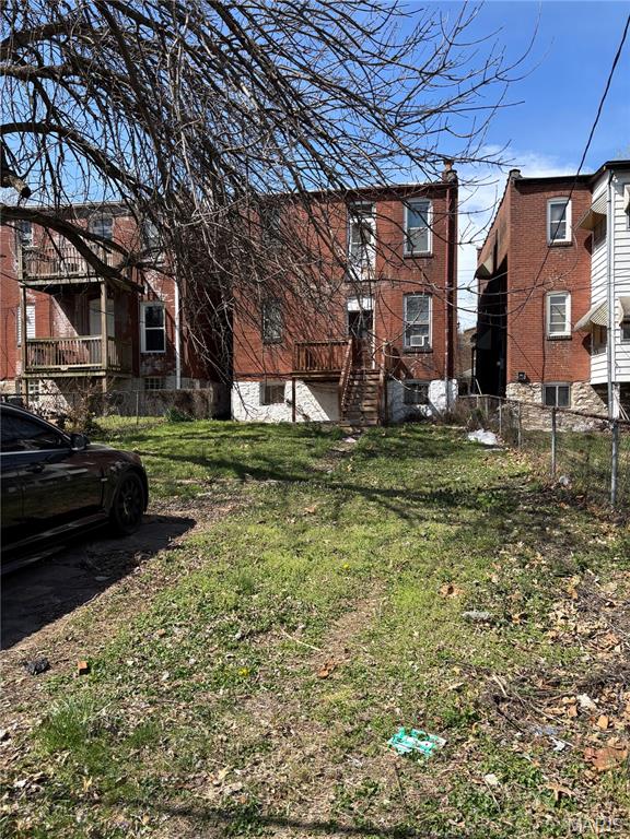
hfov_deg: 53.1
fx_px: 631
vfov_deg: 67.3
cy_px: 420
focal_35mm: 26
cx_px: 315
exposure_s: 1/1949
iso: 50
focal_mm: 5.96
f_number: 1.6
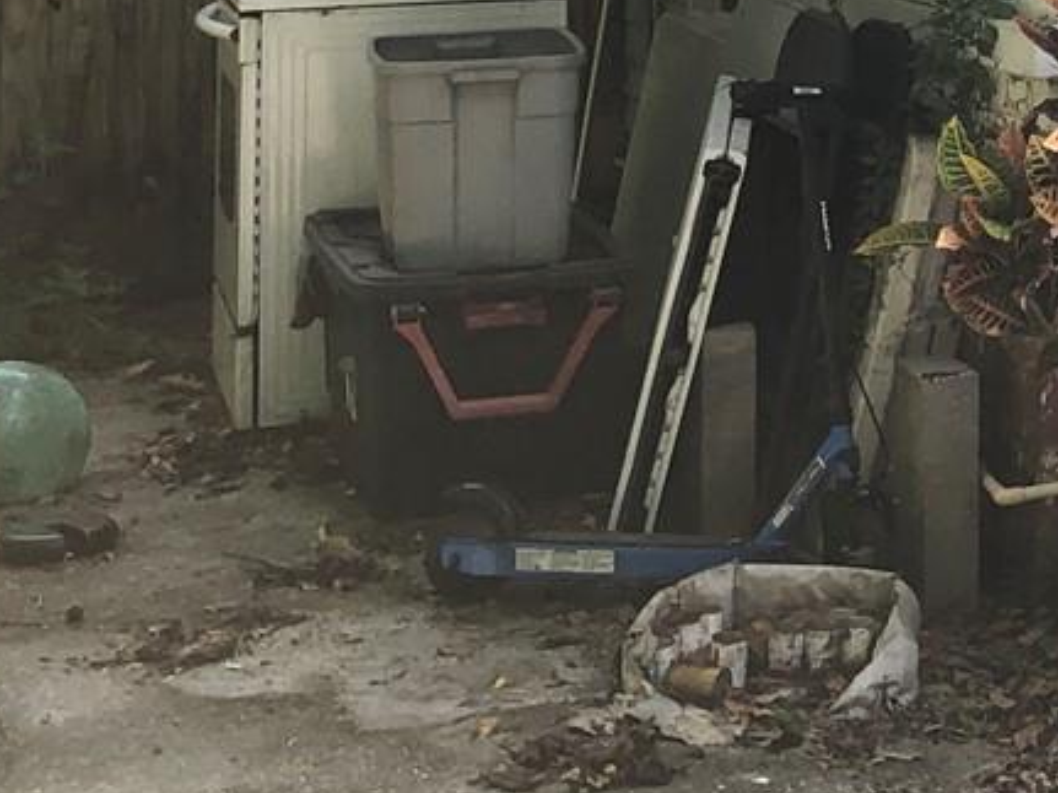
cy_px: -373
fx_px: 3178
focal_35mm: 104
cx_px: 1733
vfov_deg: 13.5
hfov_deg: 16.6
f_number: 1.8
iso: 20
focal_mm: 3.99
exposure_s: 1/558
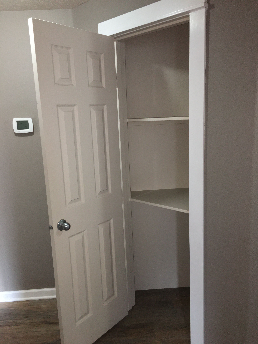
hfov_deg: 48.2
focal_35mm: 29
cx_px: 129
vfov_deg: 61.7
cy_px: 172
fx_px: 288
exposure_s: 1/30
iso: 64
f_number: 2.2
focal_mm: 4.15
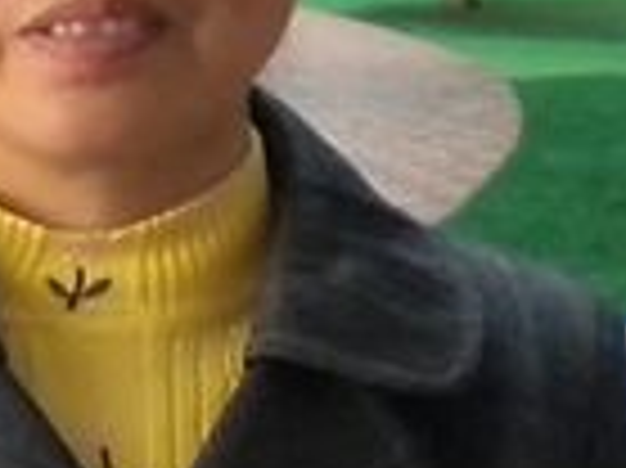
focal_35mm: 258
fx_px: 4662
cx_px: -95
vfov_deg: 5.8
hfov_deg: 7.6
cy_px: 171
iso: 400
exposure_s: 1/16.6
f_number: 3.1
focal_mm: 6.3
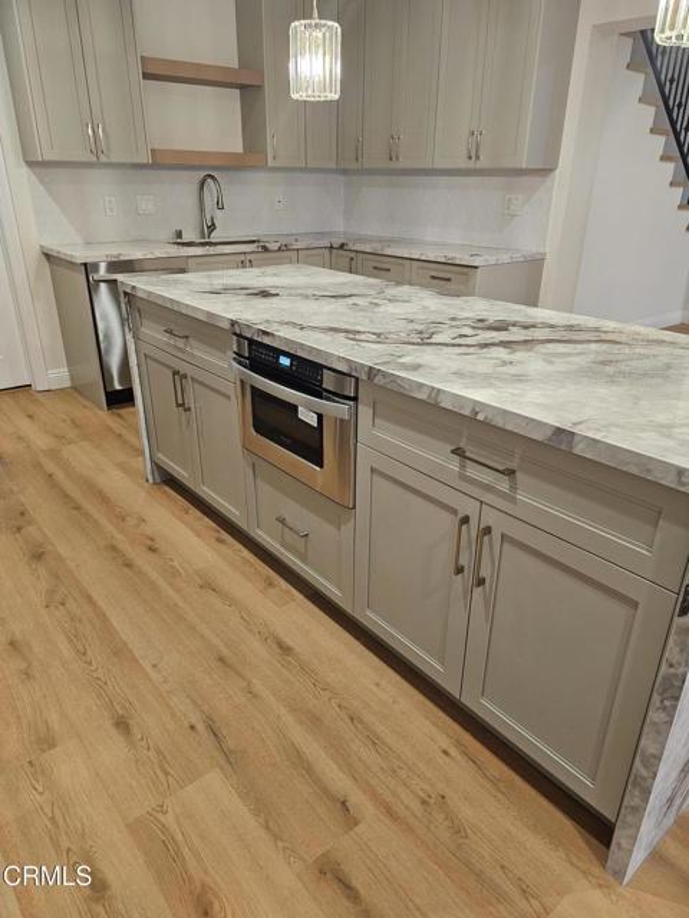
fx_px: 610
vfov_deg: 73.9
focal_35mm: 23
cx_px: 344
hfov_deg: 58.9
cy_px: 459
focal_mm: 6.3
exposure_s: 1/120
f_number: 1.7
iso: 320
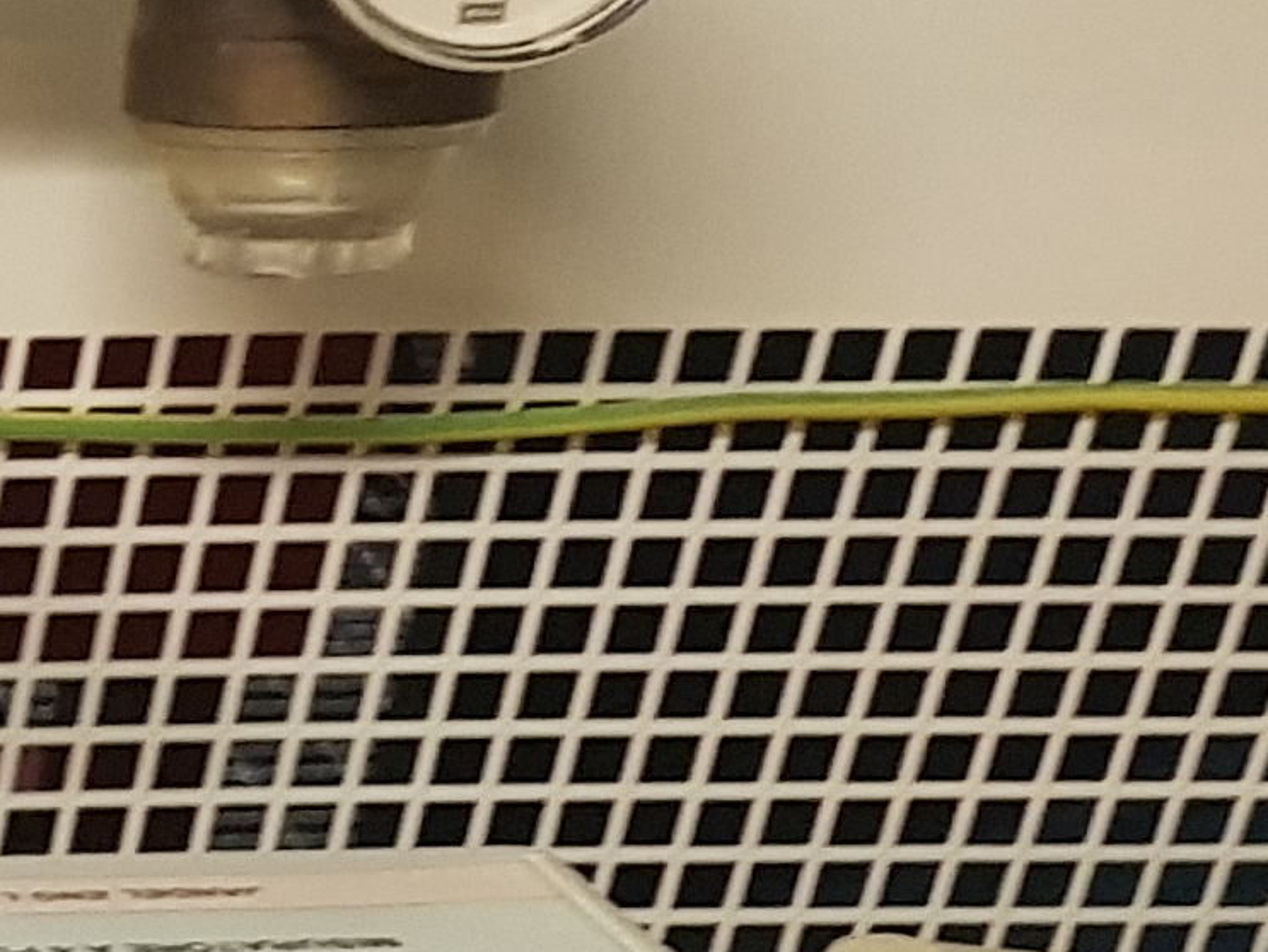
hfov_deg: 12.0
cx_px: -1517
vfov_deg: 9.8
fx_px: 5167
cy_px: 1885
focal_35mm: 141
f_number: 1.7
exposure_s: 1/17
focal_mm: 4.3
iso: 200
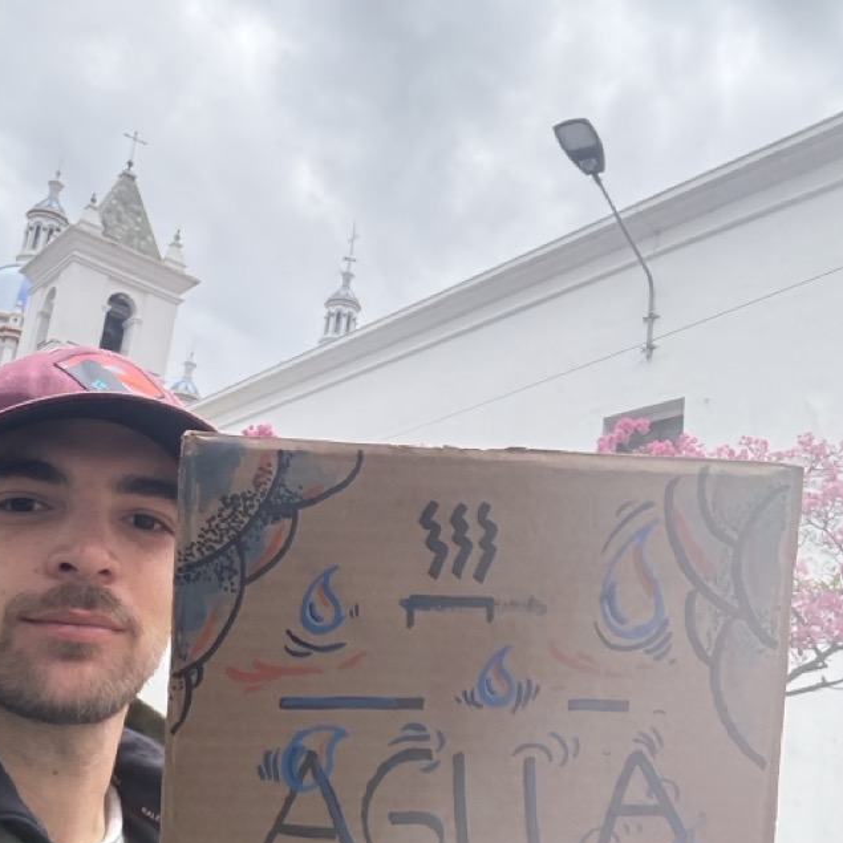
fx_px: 1130
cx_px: 260
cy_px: 499
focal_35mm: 41
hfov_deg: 40.3
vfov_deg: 40.8
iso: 40
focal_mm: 2.69
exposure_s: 1/1148
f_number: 1.9
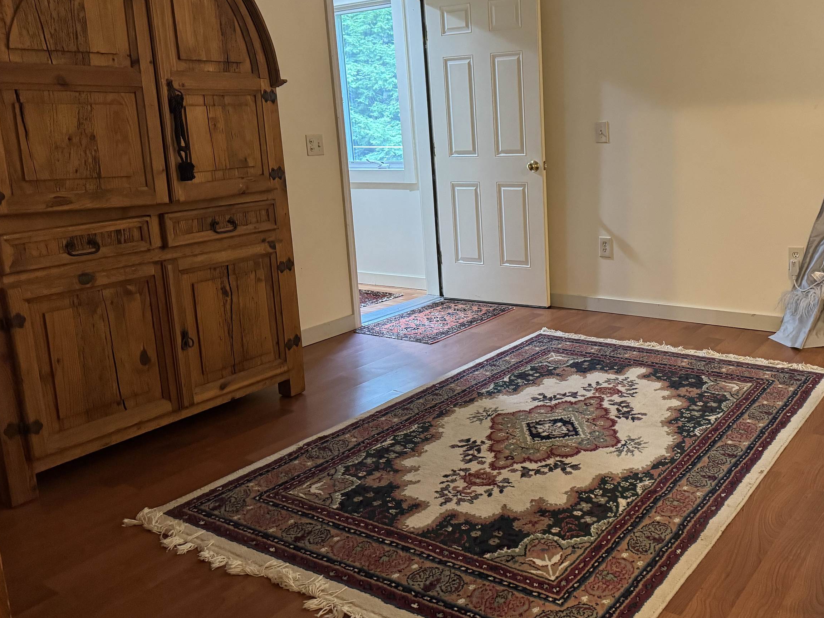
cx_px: 541
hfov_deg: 55.8
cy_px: 254
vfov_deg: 44.0
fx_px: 762
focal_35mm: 32
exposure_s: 1/60
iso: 640
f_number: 1.78
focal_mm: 6.76
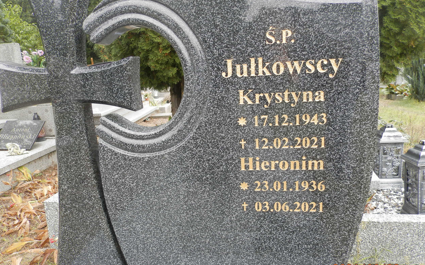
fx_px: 313
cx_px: 210
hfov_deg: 68.4
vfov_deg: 46.0
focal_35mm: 27
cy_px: 141
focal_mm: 4.5
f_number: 3.1
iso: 80
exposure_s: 1/100
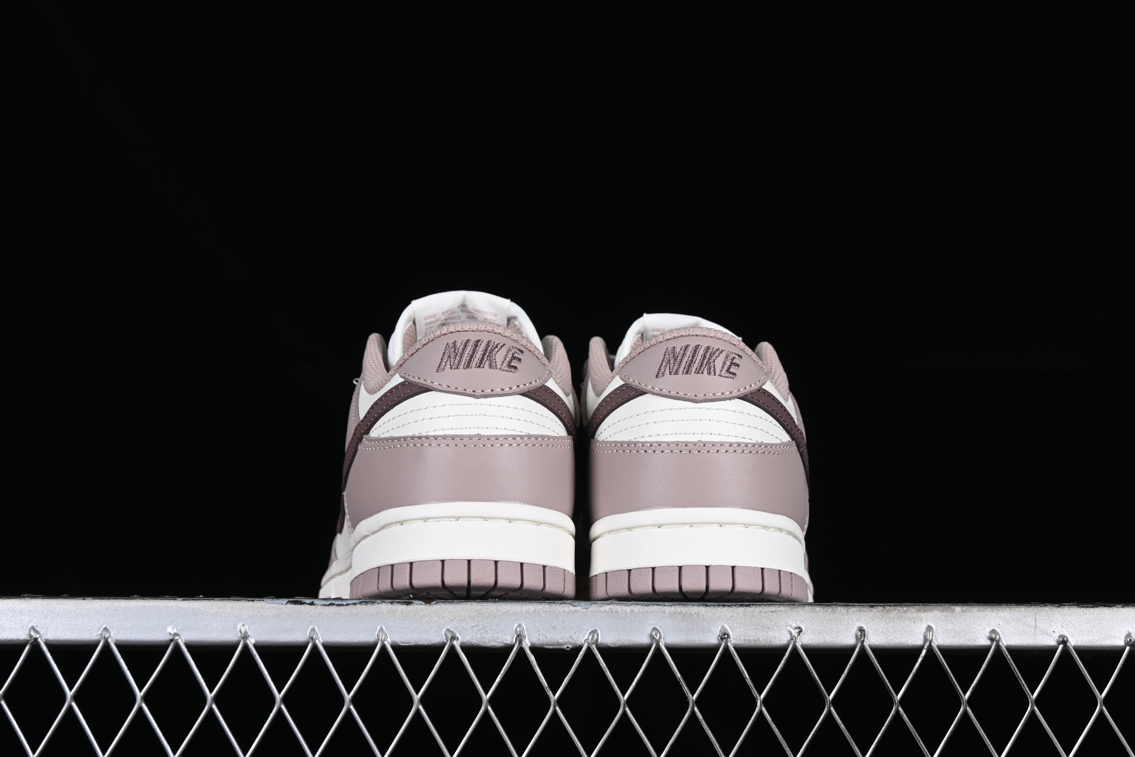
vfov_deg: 18.2
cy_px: 378
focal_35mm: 75
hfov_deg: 27.0
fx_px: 2364
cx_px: 568
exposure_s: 1/80
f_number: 8
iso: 160
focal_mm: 50
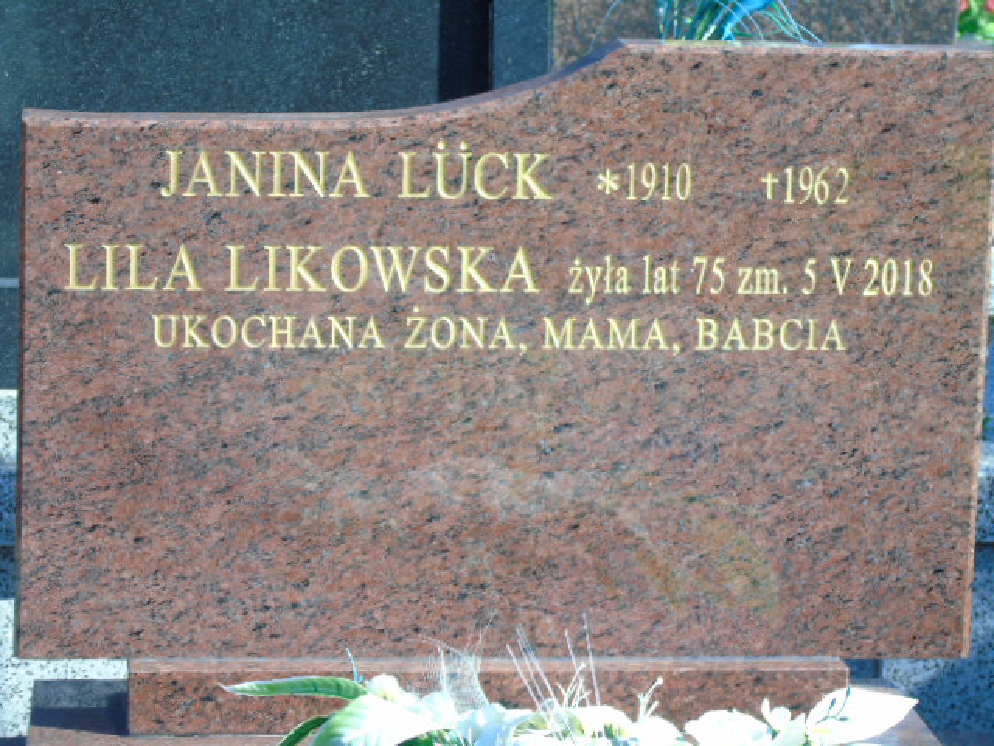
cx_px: 497
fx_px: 3561
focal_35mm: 124
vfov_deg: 12.0
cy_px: 373
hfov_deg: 15.9
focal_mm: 22
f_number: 4.6
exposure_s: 1/160
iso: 80
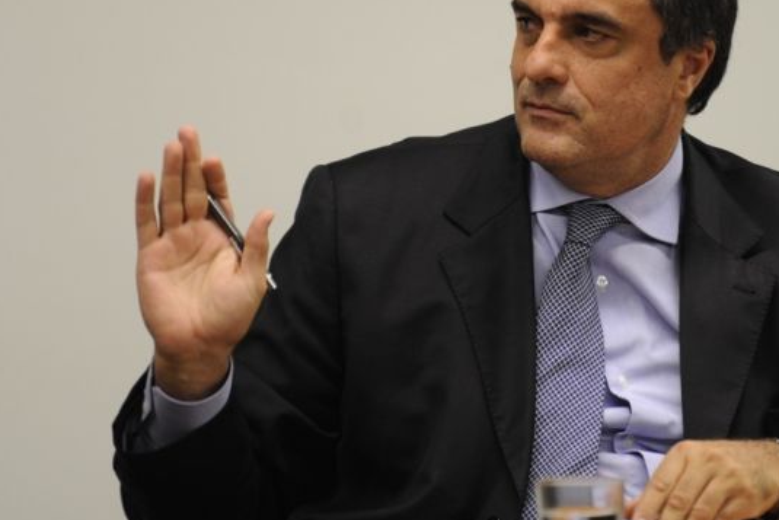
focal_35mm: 299
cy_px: 196
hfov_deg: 6.9
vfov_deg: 4.6
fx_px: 6471
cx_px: 435
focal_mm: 200
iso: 800
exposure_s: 1/160
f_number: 3.5
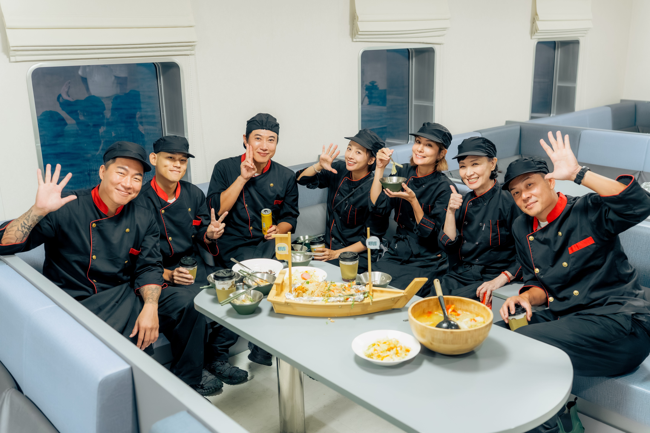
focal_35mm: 35
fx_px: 632
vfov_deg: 37.9
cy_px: 216
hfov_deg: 54.4
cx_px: 325
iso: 2500
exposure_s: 1/250
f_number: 2.8
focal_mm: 35
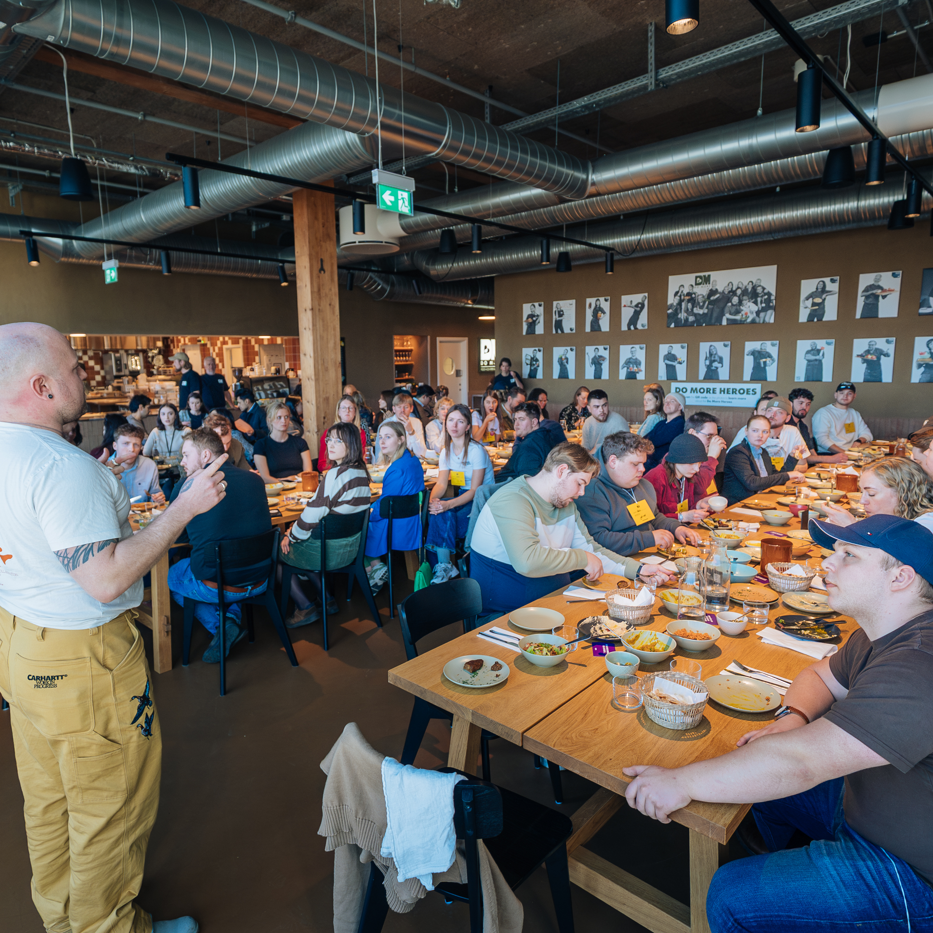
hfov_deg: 74.8
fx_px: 610
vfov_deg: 74.8
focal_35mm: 20
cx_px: 446
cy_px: 453
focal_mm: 15
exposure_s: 1/200
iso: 250
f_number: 4
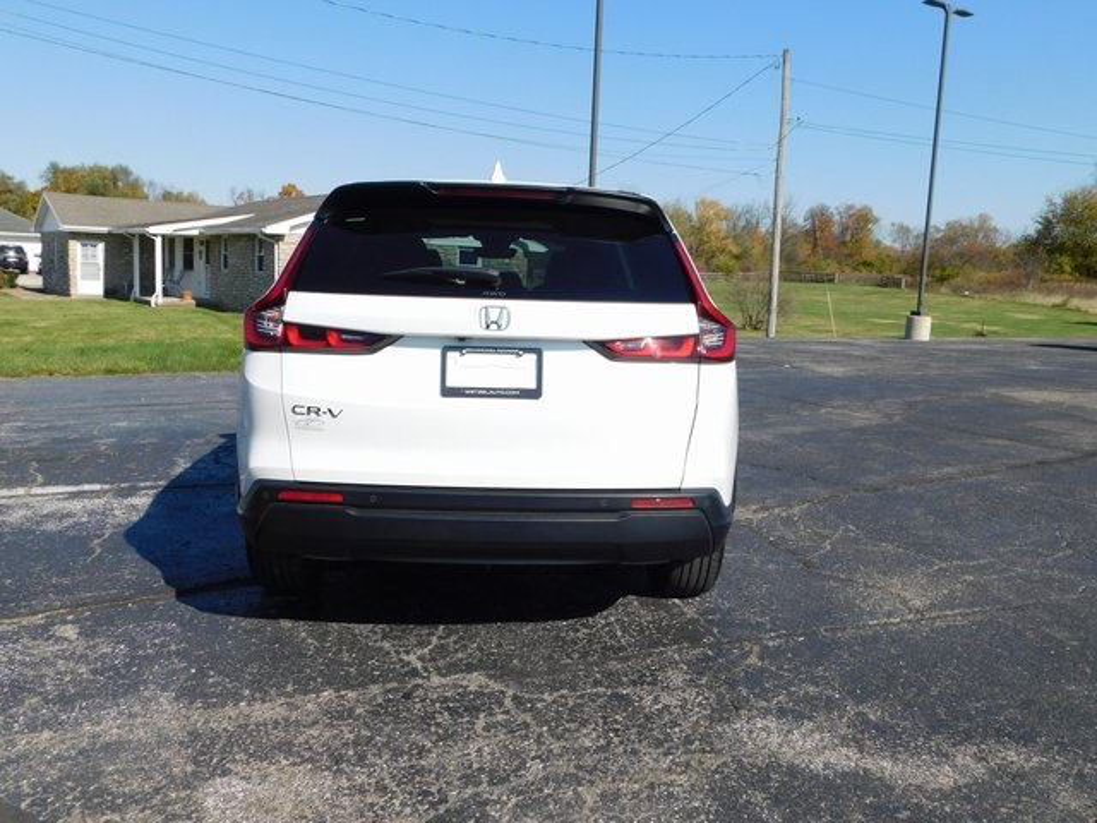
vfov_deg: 46.8
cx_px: 548
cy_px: 412
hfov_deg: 60.0
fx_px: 951
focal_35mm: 30
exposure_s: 1/500
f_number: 6.4
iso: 125
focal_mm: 5.3
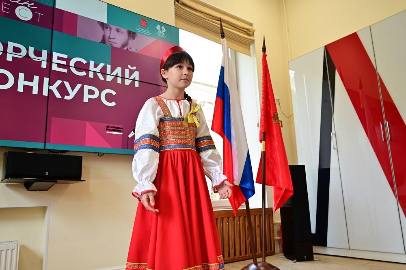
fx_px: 327
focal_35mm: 29
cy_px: 135
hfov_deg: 63.7
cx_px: 203
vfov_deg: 44.9
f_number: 4
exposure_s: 1/160
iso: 500
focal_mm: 29
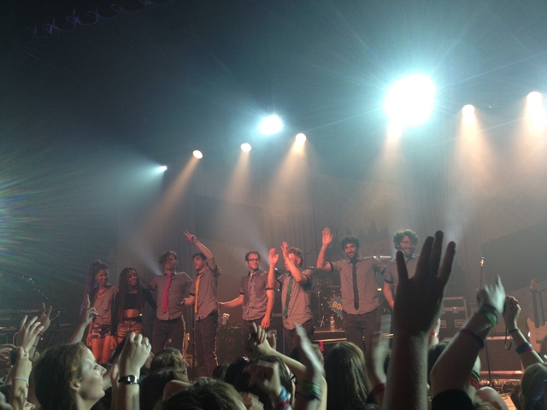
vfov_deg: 40.7
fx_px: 553
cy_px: 205
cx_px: 274
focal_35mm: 35
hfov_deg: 52.6
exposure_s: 1/60
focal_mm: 4.28
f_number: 2.4
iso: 64
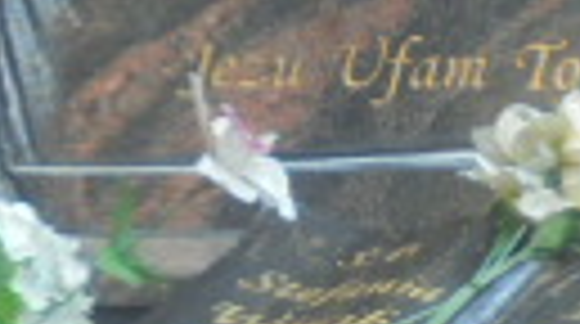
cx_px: 382
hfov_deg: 9.3
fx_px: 3577
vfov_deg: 5.2
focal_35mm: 233
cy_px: 392
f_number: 4.5
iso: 100
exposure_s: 1/125
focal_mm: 7.8
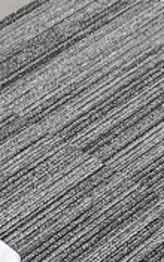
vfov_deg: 9.7
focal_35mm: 214
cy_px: -8
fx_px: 1530
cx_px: 641
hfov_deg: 5.4
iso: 40
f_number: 1.6
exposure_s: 1/100
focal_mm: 4.2
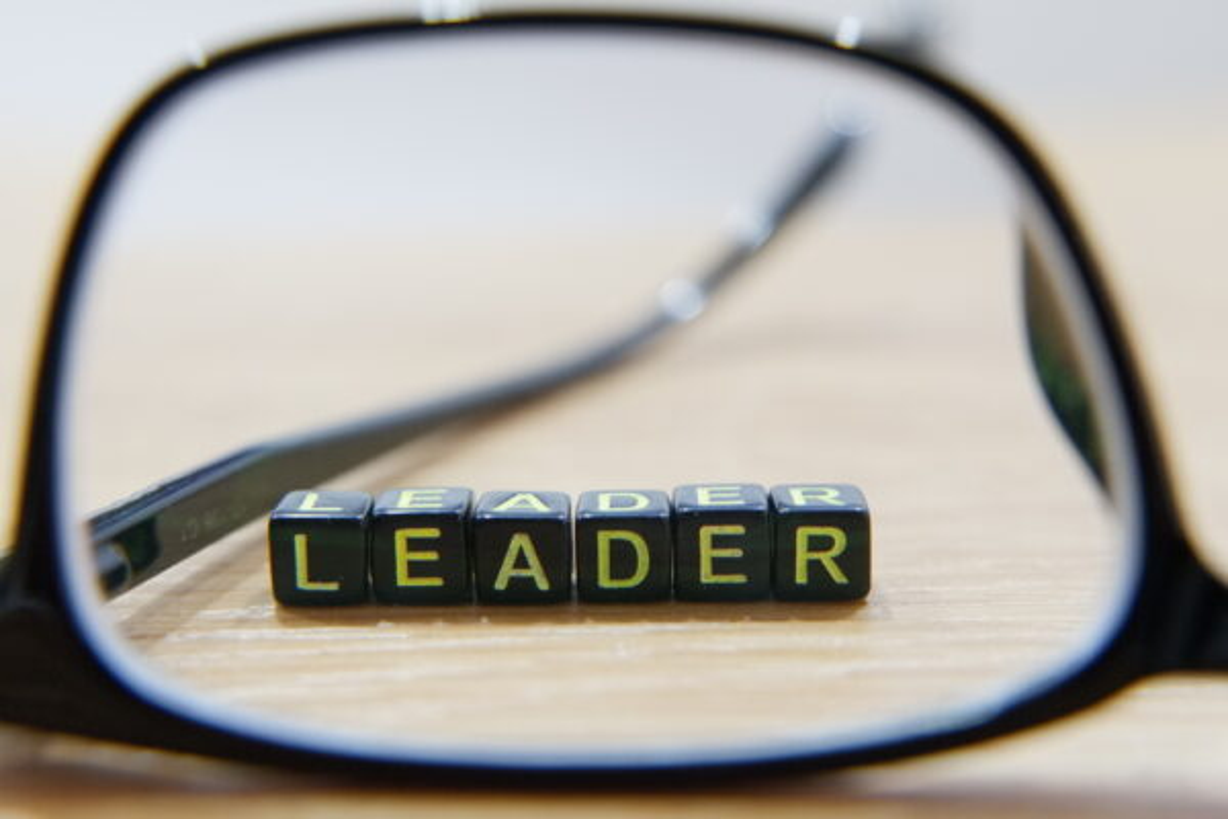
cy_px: 410
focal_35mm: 56
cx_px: 614
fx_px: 1910
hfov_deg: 35.6
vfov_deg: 24.2
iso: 3200
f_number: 5.3
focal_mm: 37.1
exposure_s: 1/17
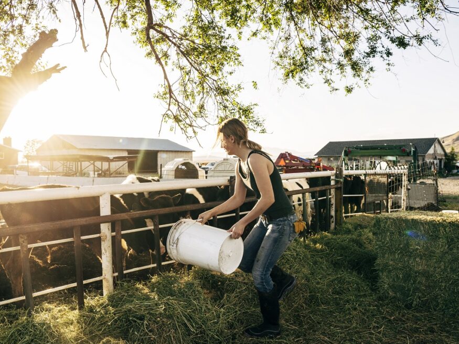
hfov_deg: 65.3
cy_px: 175
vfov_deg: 51.3
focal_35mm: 27
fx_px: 358
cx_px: 227
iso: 250
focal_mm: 24
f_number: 7.1
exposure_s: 1/200
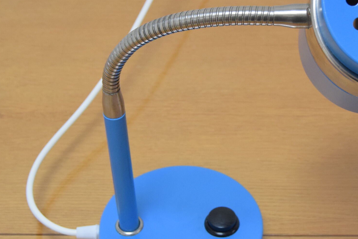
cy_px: 115
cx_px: 255
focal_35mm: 97
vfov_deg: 14.1
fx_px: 965
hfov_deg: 20.9
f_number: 5.6
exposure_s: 1/125
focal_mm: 32
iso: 1600
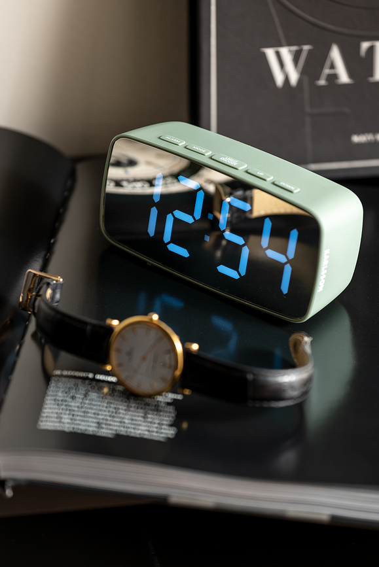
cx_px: 190
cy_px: 284
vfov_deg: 12.8
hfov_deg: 8.6
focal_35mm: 160
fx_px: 2523
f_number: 5
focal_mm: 160
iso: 80
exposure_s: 1/1.67
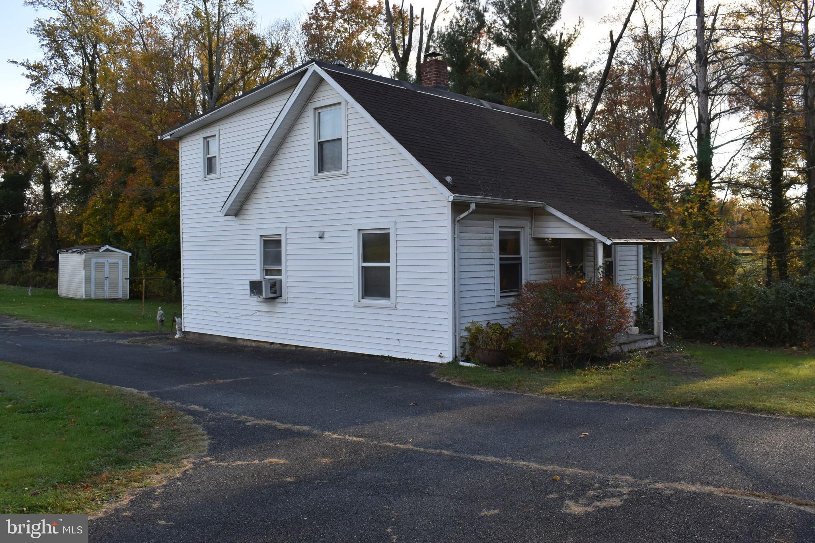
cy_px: 272
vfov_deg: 40.0
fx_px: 747
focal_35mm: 33
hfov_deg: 57.2
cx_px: 408
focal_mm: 22
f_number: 8
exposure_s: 1/250
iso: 400
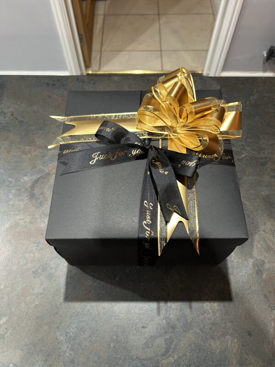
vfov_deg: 67.3
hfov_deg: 53.1
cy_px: 184
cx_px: 138
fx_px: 275
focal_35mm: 26
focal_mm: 5.7
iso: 160
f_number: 1.5
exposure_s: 1/50
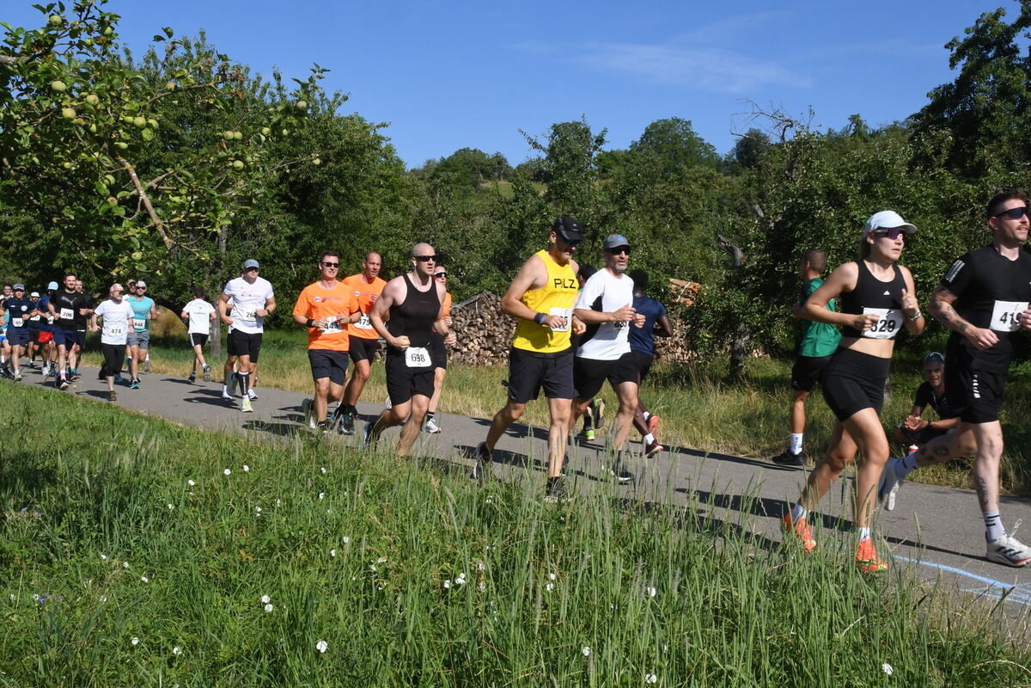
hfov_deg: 49.6
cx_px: 516
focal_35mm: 39
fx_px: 1117
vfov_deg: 34.2
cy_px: 344
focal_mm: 26
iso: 640
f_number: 18
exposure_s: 1/320
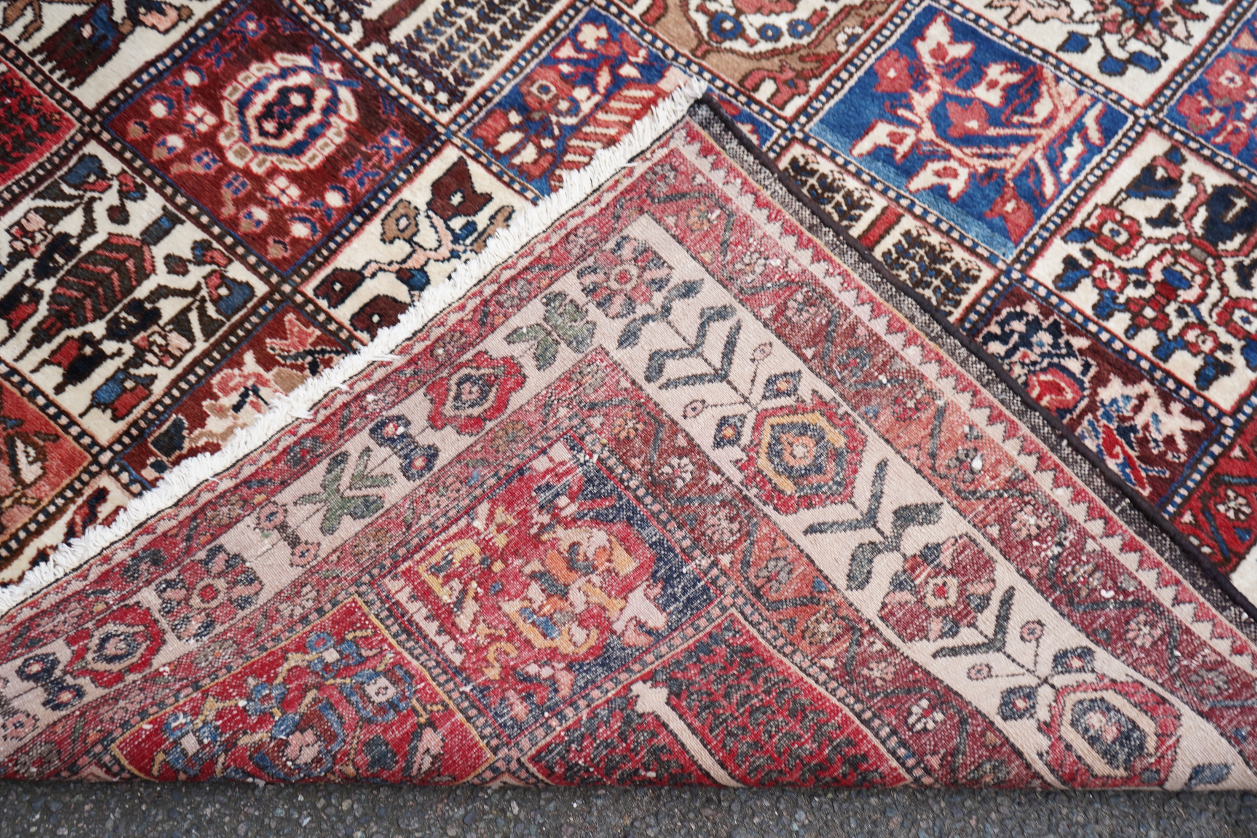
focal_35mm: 41
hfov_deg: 47.4
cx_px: 628
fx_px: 1432
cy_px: 419
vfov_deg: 32.6
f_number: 4.5
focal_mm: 41
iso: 125
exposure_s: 1/80
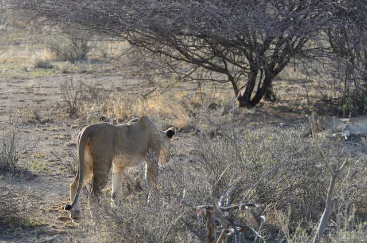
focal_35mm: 173
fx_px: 1755
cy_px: 115
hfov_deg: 11.9
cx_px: 193
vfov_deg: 7.9
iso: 280
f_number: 4.8
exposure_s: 1/500
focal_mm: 105
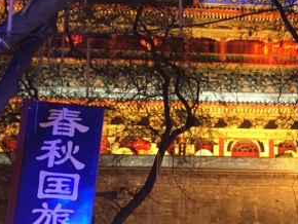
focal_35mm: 80
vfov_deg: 18.3
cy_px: 171
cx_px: 252
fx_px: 689
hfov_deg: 23.9
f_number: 2.2
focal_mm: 4.15
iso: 200
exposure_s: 1/30
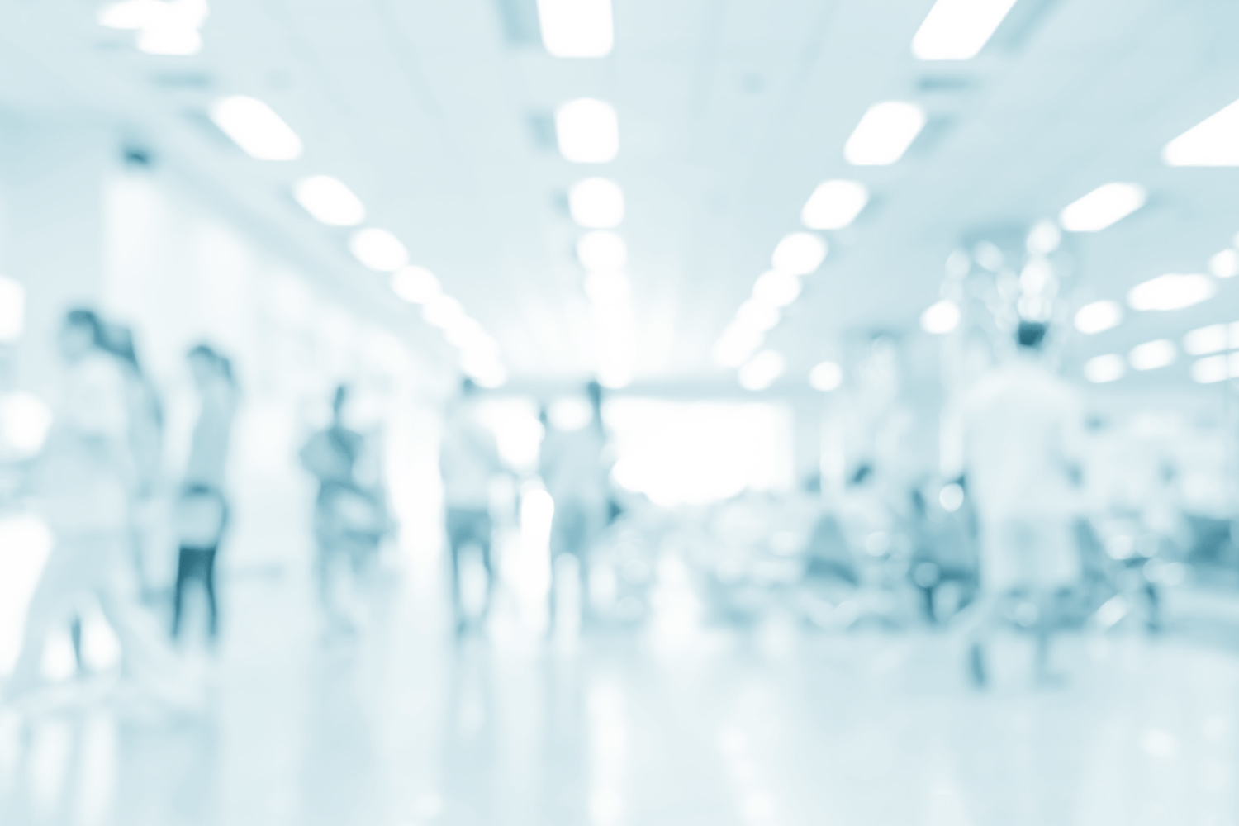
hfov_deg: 67.4
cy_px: 413
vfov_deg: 47.9
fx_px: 929
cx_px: 620
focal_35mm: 27
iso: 1600
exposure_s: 1/110
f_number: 2.8
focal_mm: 18
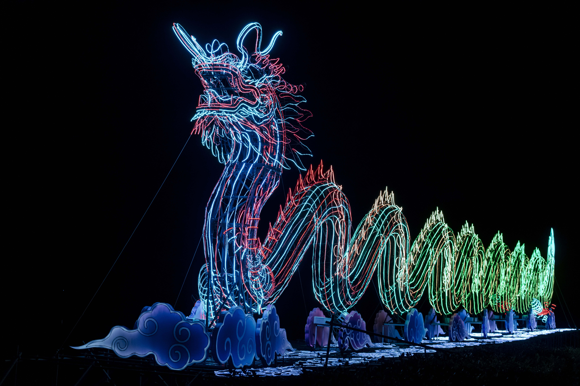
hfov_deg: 28.8
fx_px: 1128
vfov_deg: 19.5
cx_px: 290
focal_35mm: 70
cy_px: 193
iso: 2000
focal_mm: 70
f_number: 4
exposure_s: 1/250
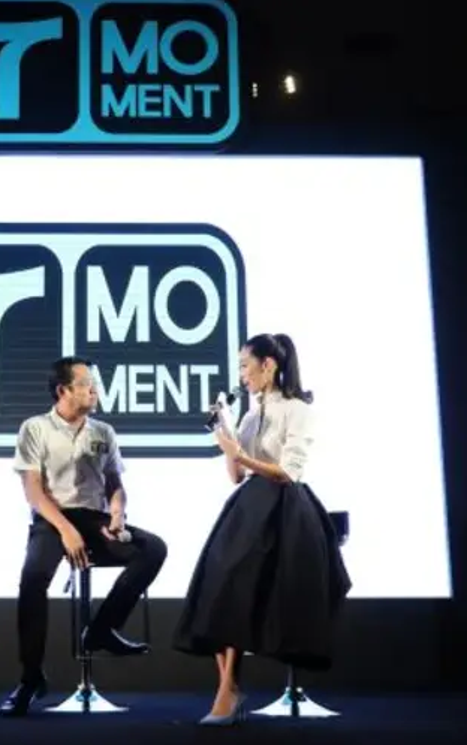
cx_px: 78
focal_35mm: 51
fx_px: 1037
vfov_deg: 39.5
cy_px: 385
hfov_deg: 24.9
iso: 1000
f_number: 2.8
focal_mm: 32
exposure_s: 1/320
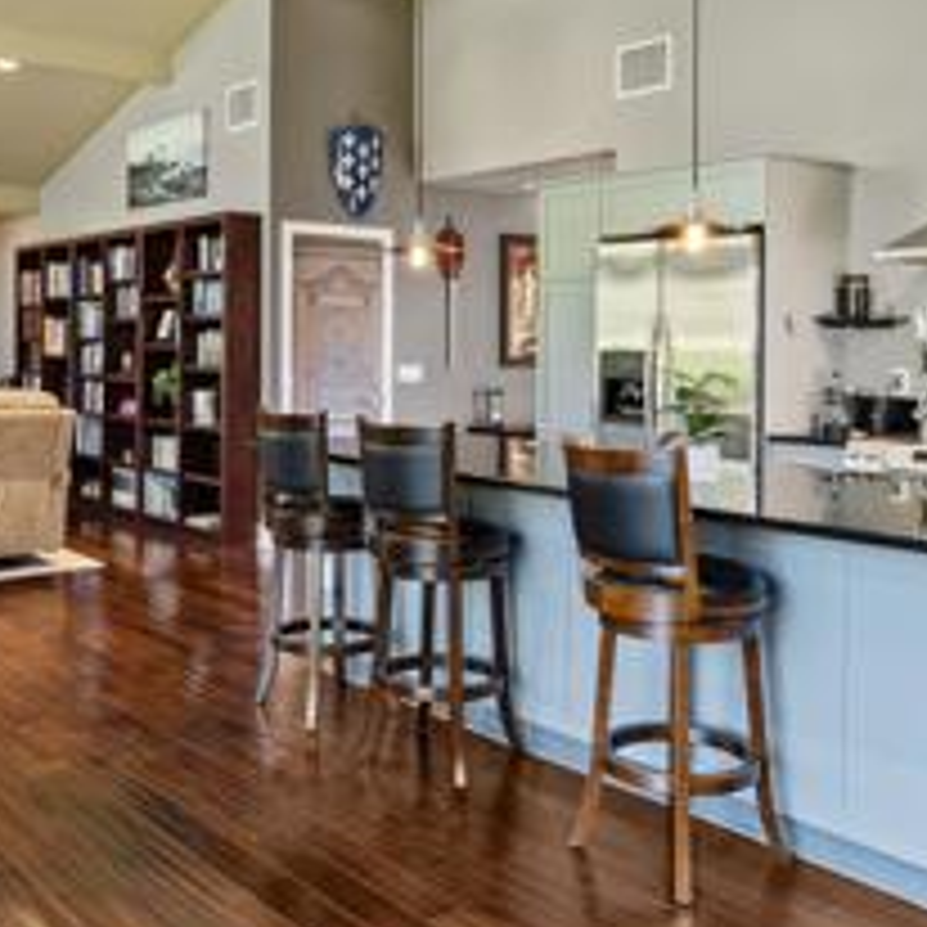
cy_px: 367
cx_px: 400
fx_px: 1121
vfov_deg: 44.7
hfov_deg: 44.8
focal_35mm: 37
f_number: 9
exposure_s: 1/4
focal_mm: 14
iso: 640
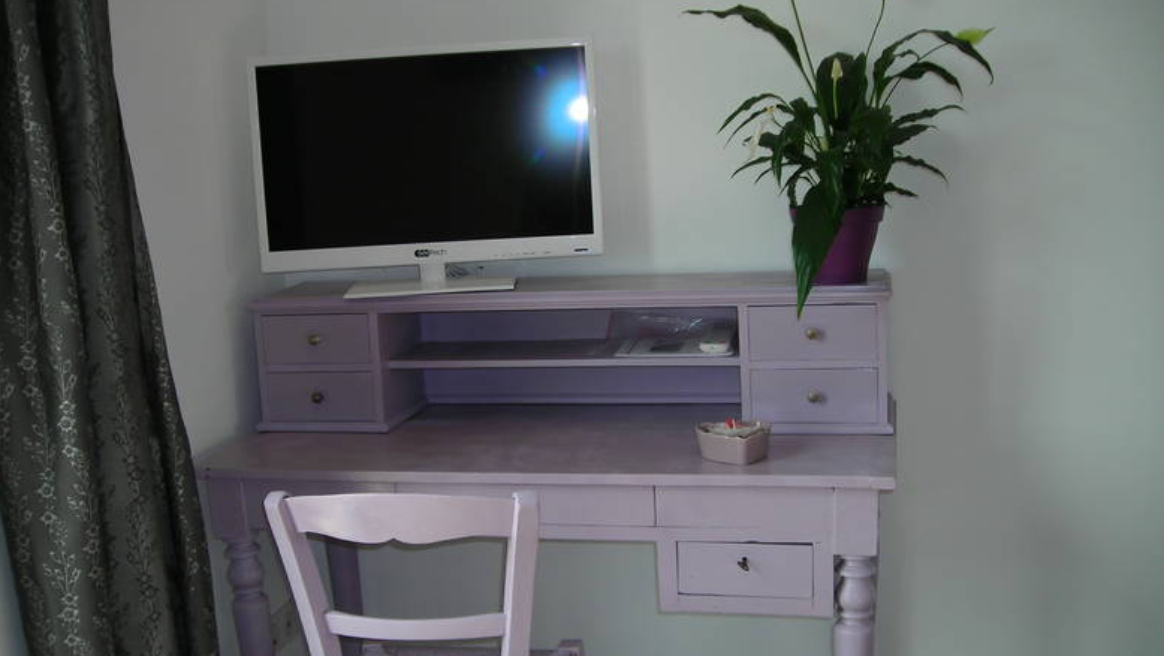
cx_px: 575
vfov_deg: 28.3
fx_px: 1297
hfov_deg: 48.3
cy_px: 362
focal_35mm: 42
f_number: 3.2
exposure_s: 1/30
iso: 50
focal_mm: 6.3
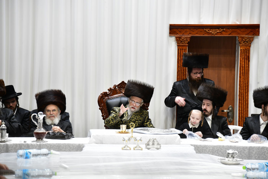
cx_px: 134
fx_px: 1340
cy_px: 90
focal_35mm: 180
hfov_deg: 11.4
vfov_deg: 7.6
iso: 2000
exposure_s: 1/100
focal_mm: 180
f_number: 5.6
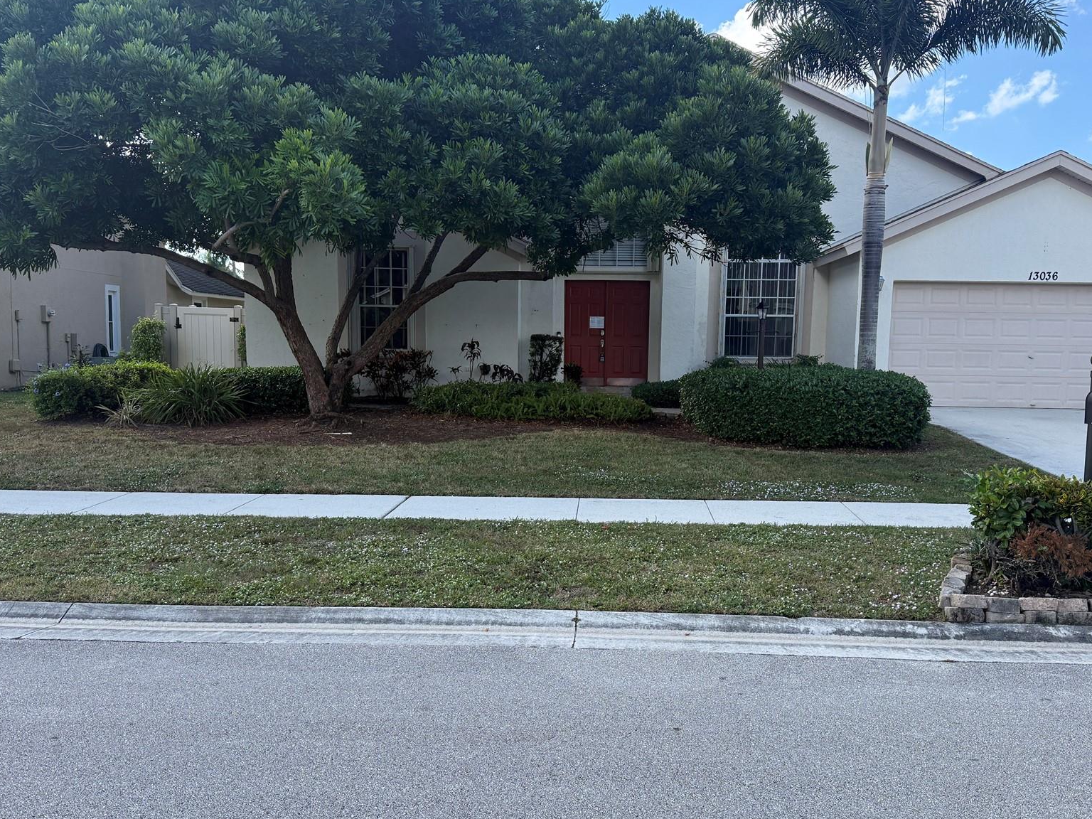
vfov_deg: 44.1
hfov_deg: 56.8
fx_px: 1009
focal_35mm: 32
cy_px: 446
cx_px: 571
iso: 100
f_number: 1.78
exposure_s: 1/1901
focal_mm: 6.76
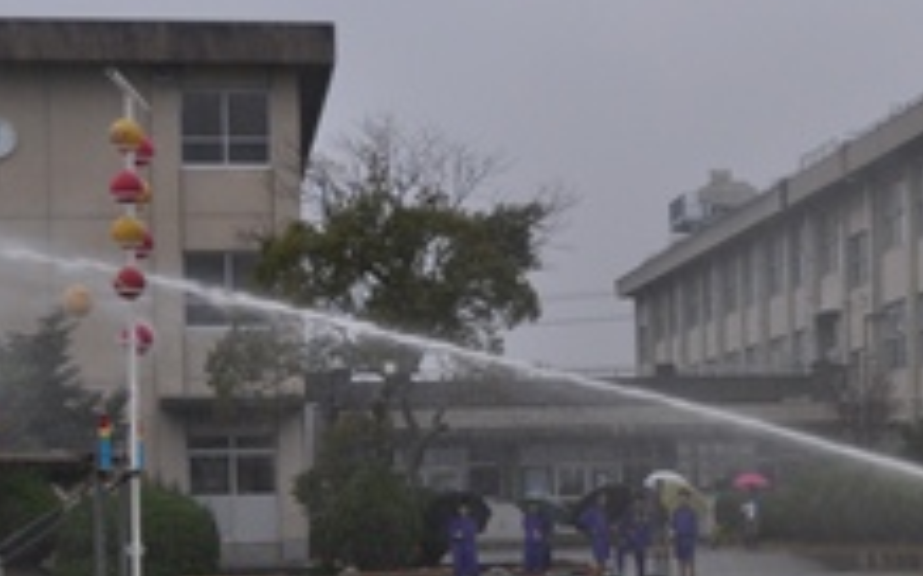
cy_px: 479
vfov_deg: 11.5
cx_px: 898
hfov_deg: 18.0
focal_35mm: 113
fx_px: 2841
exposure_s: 1/320
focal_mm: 36
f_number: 9
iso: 200
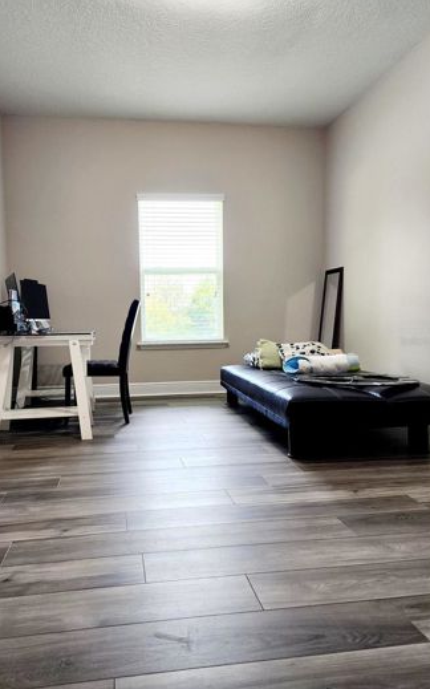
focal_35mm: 25
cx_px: 177
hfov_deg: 49.0
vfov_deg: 72.6
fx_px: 469
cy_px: 341
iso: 200
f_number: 1.8
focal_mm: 6.4
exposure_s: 1/120
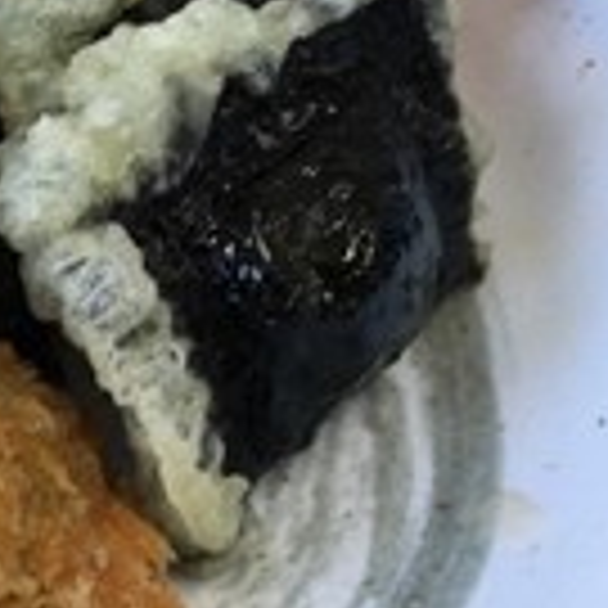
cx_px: -252
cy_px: 320
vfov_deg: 22.8
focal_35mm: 76
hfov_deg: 20.2
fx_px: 1510
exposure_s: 1/60
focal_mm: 4.15
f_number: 2.2
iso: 25
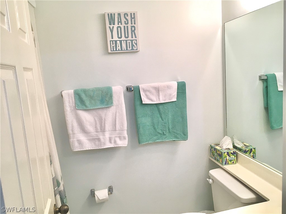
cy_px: 107
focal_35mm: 29
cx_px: 143
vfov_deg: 48.2
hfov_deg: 61.7
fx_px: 240
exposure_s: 1/30
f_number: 2.2
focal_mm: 4.15
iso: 32
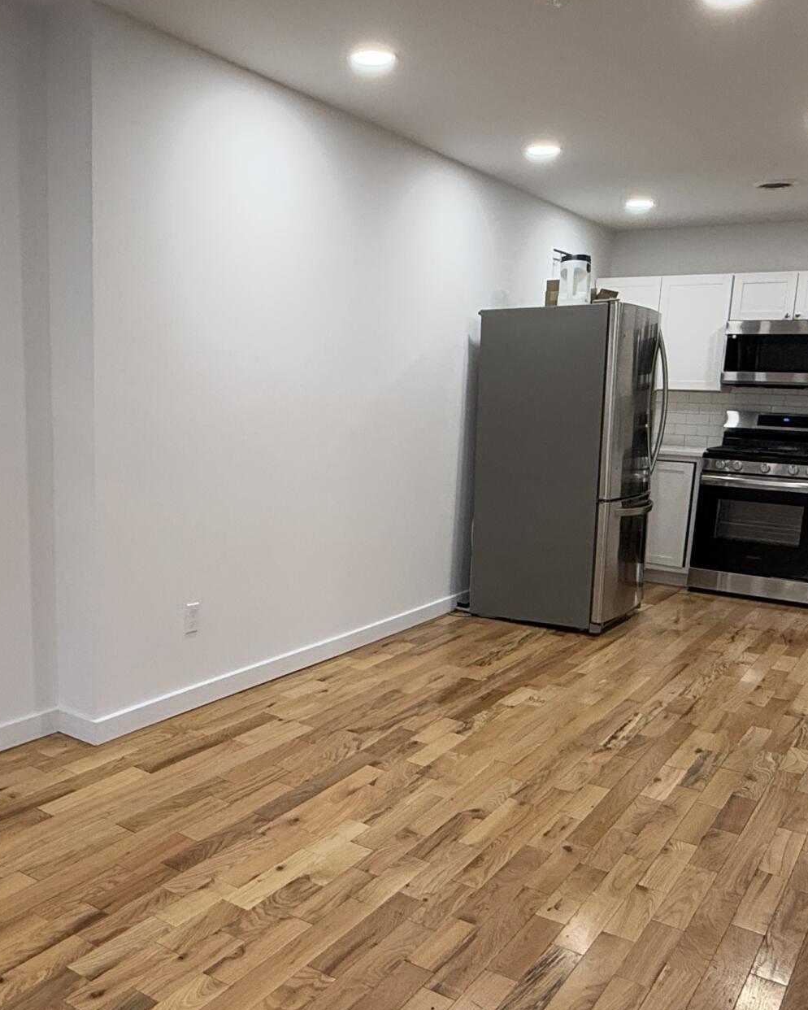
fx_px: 986
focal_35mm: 33
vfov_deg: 54.1
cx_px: 284
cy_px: 568
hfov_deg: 44.0
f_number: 2.2
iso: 200
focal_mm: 2.22
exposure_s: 1/120
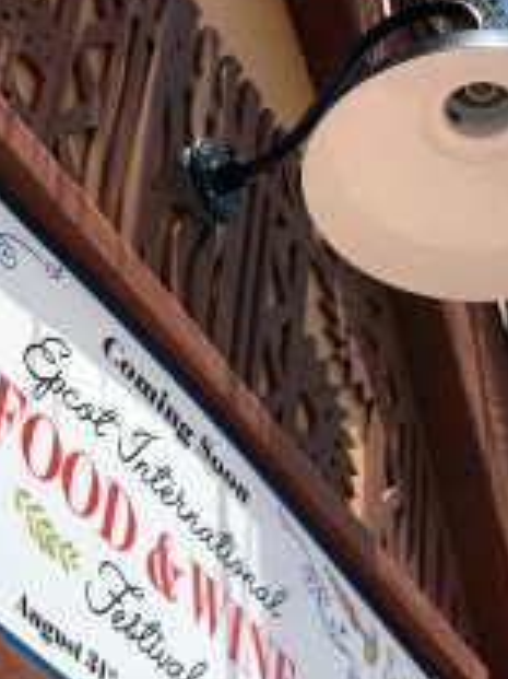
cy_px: 358
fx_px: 1645
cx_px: 102
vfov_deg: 23.3
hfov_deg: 17.4
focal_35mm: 84
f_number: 2.2
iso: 25
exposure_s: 1/1672
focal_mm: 4.15
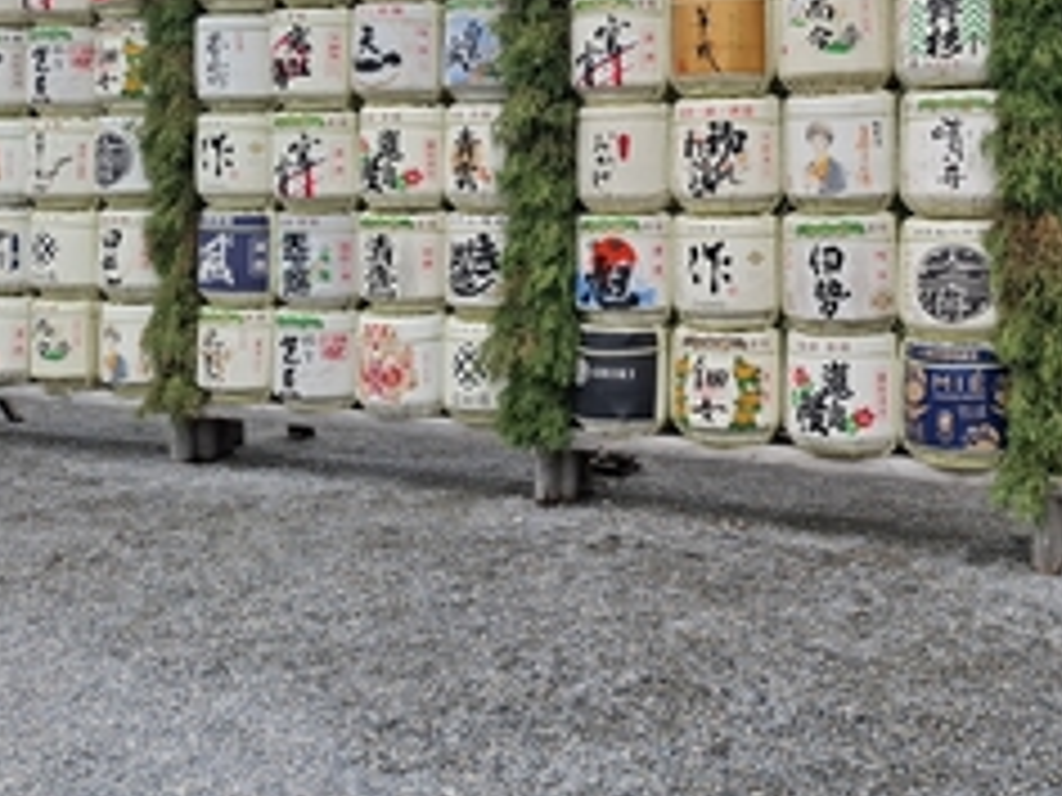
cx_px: 774
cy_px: 198
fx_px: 1196
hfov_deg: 46.4
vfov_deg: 36.0
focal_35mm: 39
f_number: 1.8
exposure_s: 1/411
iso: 50
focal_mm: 5.54
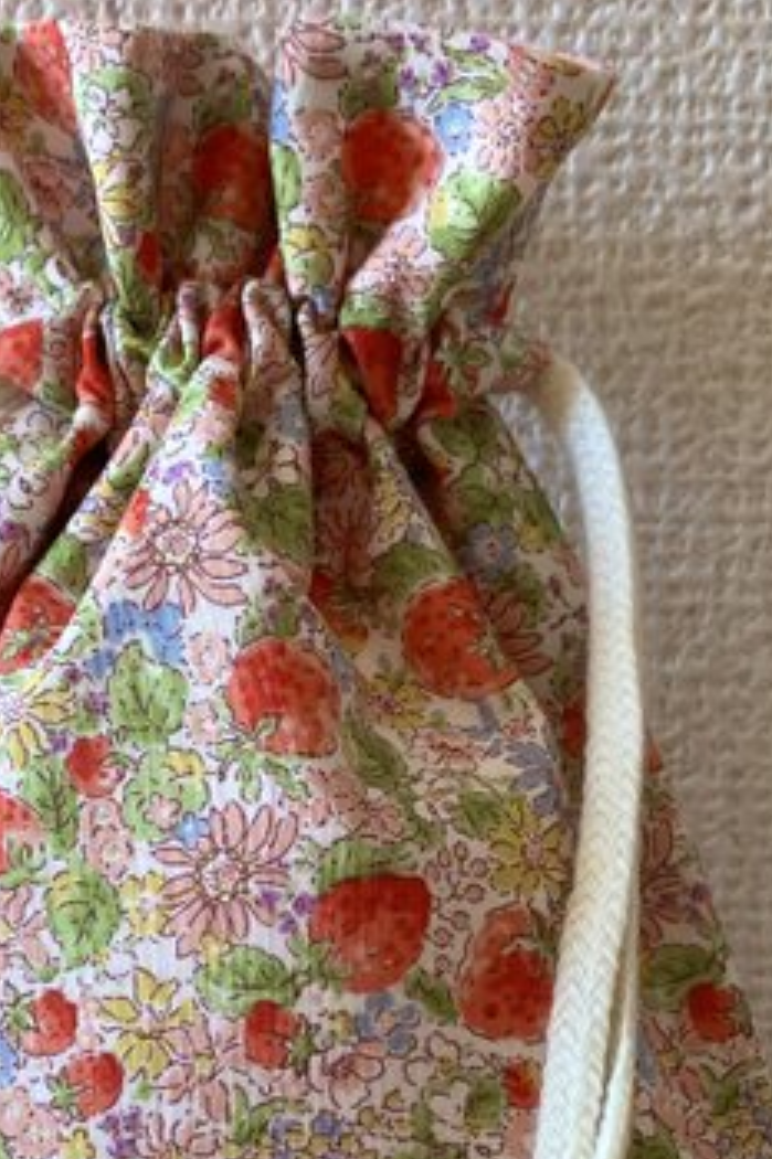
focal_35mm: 71
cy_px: 823
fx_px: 2286
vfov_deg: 28.2
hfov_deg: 19.1
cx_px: 235
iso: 50
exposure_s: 1/121
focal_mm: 3.99
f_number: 1.8
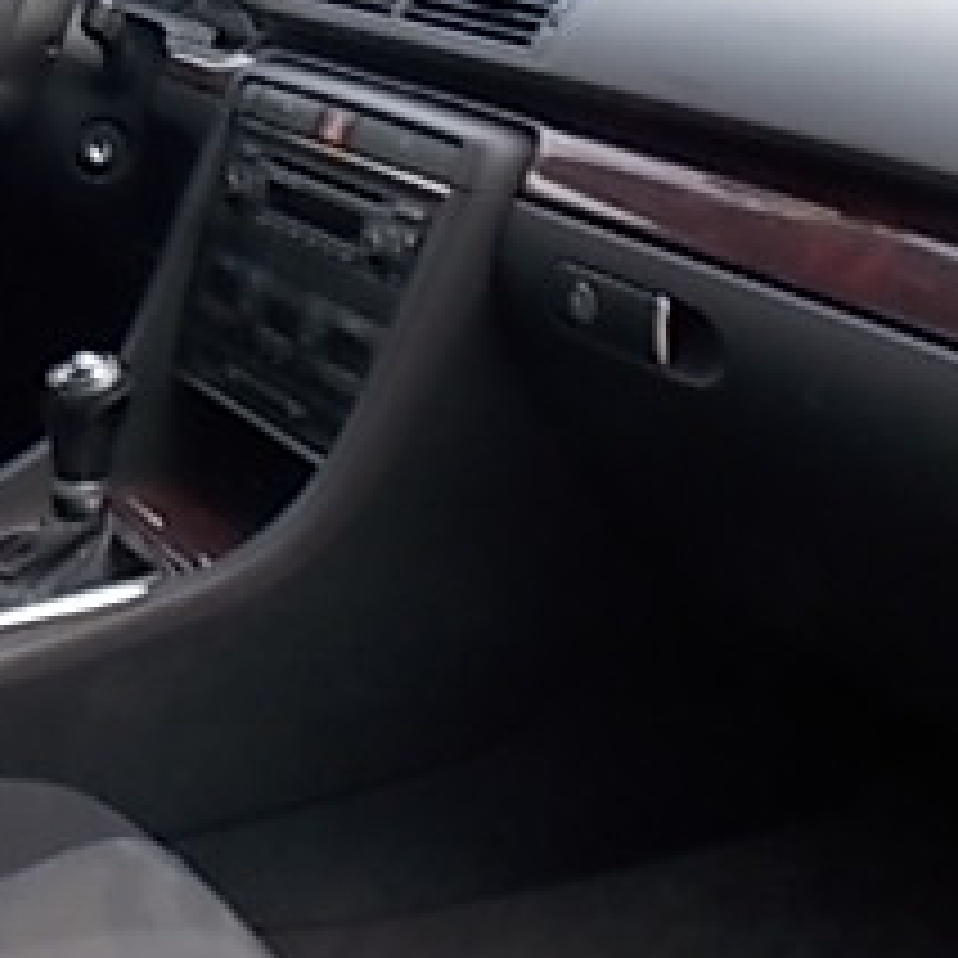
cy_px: 220
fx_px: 1910
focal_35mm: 61
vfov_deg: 27.7
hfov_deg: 26.0
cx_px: -103
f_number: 3.1
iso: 100
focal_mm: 4
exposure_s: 1/30
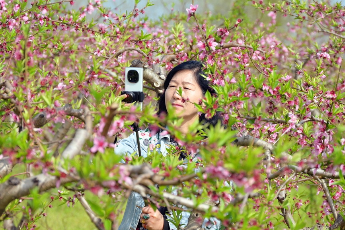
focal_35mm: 130
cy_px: 115
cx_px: 172
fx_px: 1246
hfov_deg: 15.8
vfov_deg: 10.5
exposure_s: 1/640
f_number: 6.3
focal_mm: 130
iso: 250
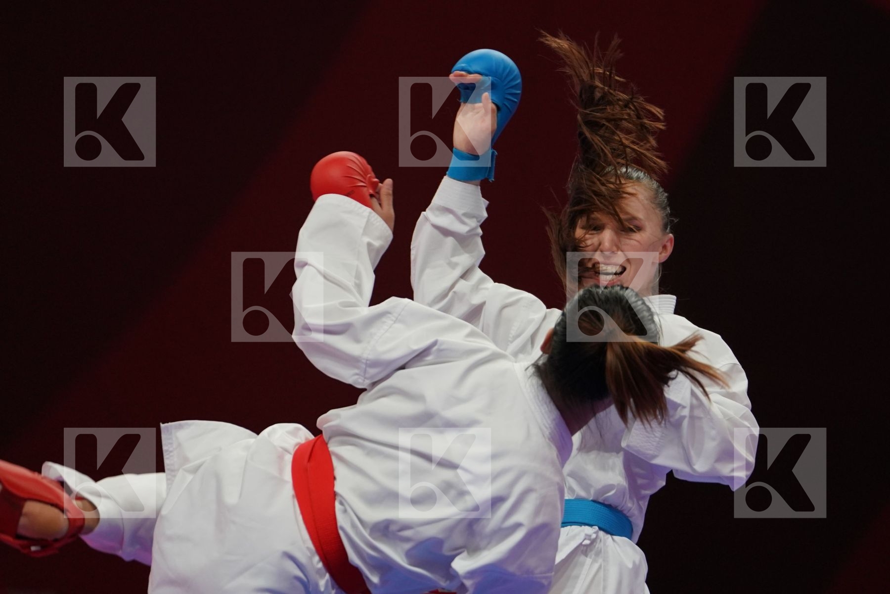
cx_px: 445
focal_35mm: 420
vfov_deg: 3.3
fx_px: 10383
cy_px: 297
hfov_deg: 4.9
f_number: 4
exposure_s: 1/1000
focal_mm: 280
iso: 2000
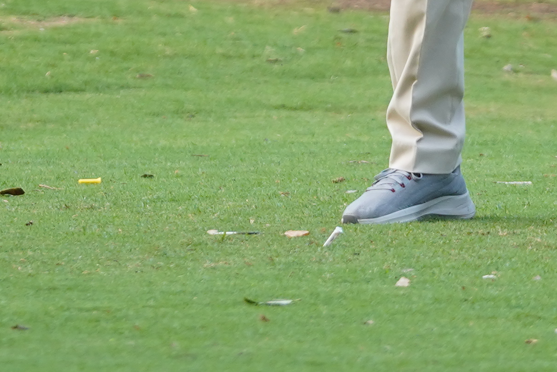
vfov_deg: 1.6
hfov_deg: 2.5
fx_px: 12920
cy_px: -274
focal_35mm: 835
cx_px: 499
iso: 1000
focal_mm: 168
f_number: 4
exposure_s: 1/500
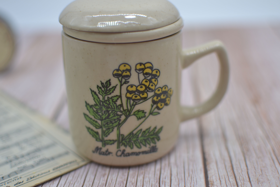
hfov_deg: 37.9
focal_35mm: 52
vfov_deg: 25.8
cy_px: 94
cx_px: 140
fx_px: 408
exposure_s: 1/500
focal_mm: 35
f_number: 1.8
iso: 100
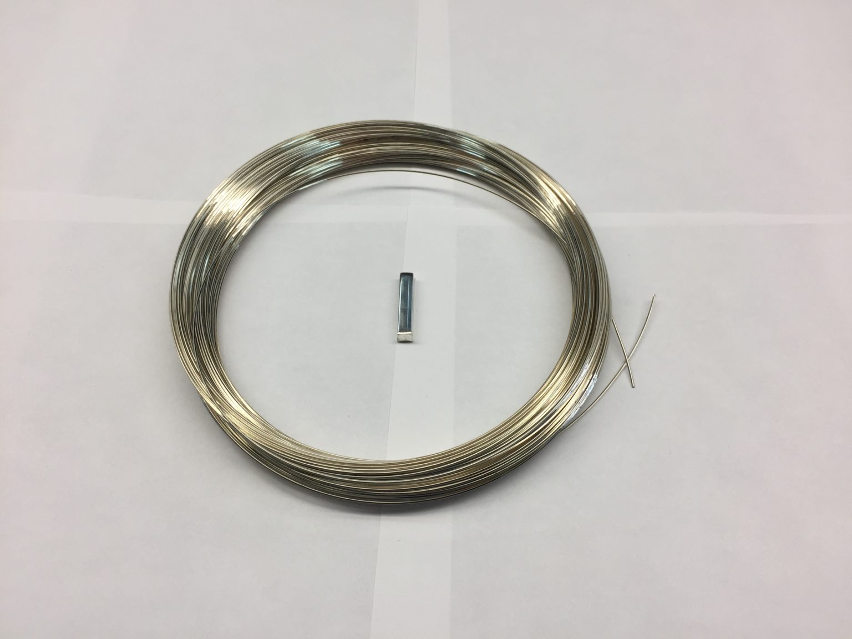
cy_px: 320
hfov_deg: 61.7
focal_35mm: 29
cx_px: 426
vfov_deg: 48.2
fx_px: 714
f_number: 2.2
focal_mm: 4.15
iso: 40
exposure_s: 1/120
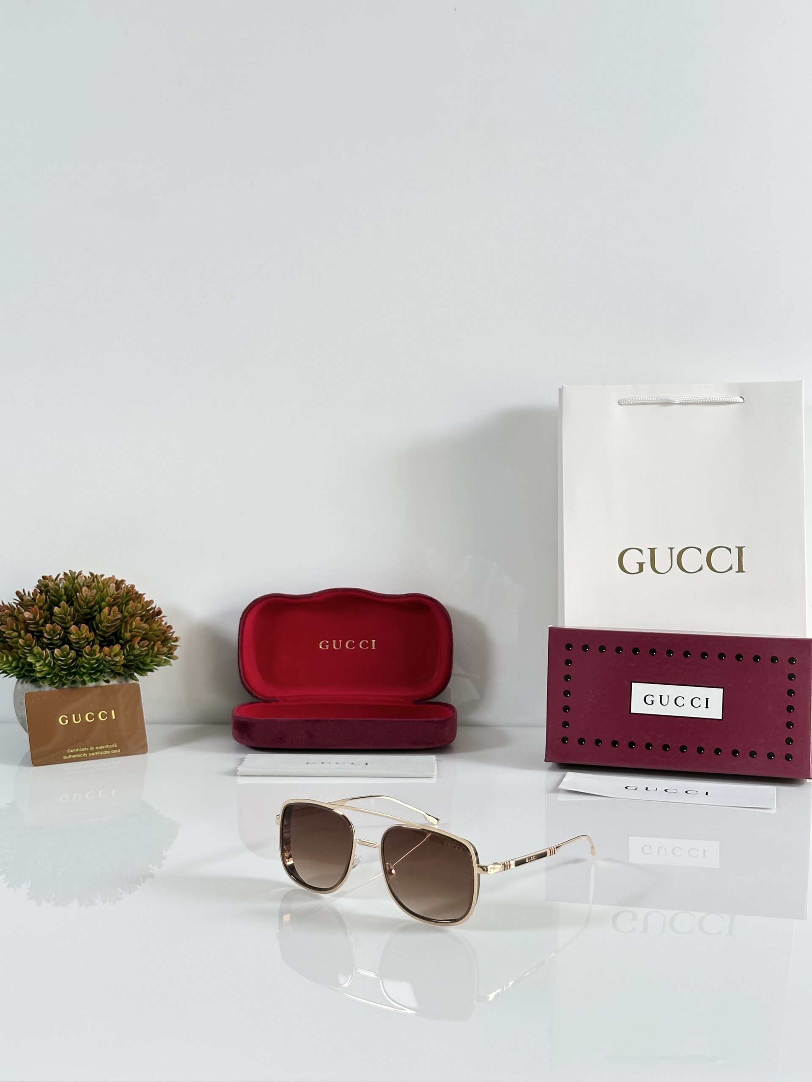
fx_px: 1501
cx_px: 406
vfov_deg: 39.7
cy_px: 541
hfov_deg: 30.3
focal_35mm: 48
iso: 64
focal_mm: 6.86
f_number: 1.78
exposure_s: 1/121
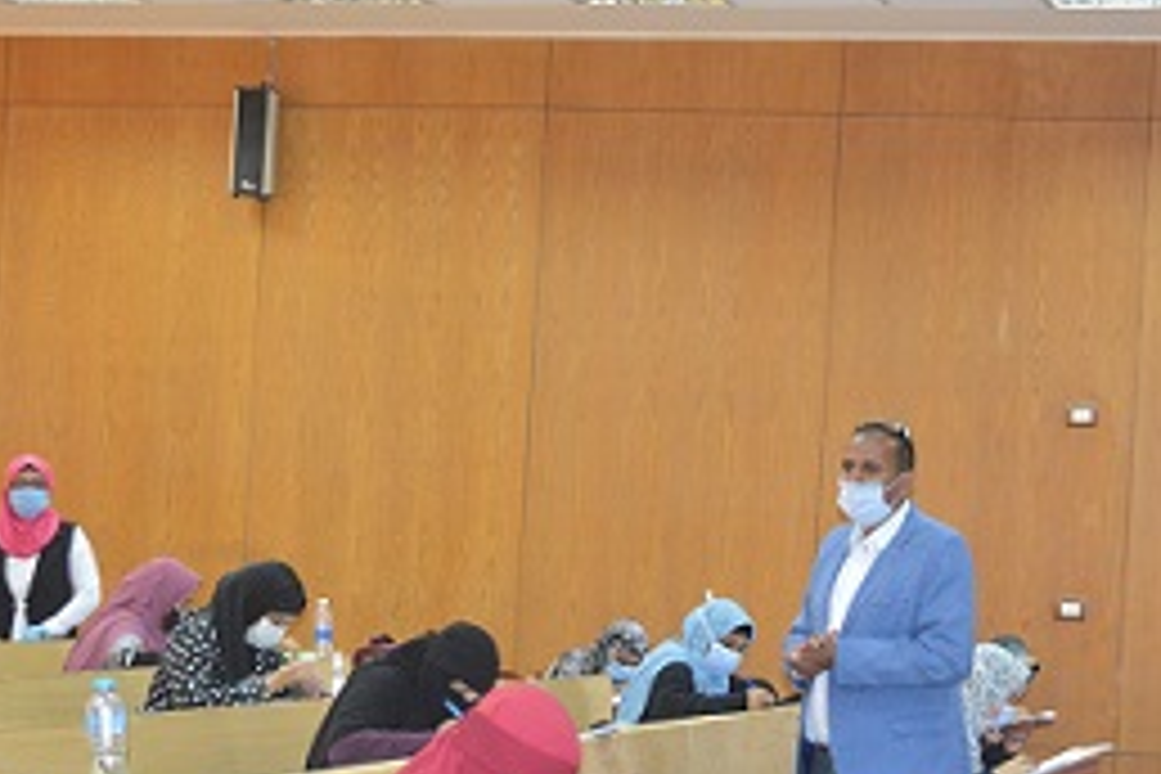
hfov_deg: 23.1
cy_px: 558
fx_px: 2838
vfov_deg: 15.5
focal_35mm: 88
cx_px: 736
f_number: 4.8
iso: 2500
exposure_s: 1/60
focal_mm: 38
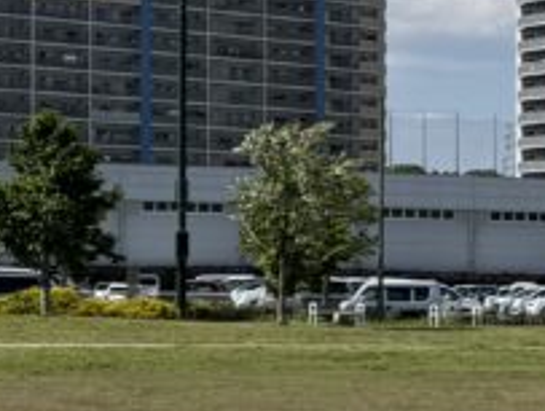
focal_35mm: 151
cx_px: 1184
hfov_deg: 11.4
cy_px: 371
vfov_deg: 9.8
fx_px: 2382
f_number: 1.78
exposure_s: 1/7092
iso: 80
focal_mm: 6.76
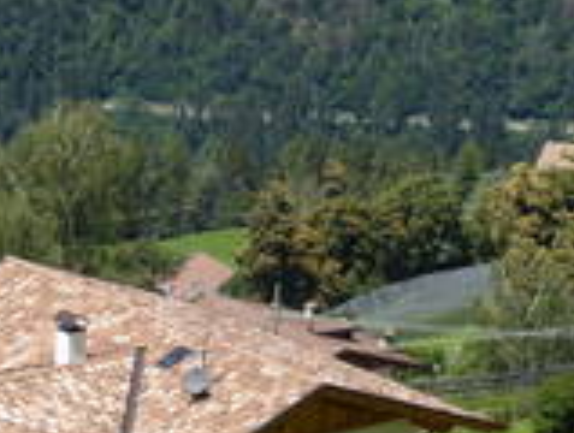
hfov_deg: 8.0
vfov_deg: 6.0
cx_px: 29
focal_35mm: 246
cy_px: 530
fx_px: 4088
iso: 100
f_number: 4.9
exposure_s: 1/500
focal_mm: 16.1
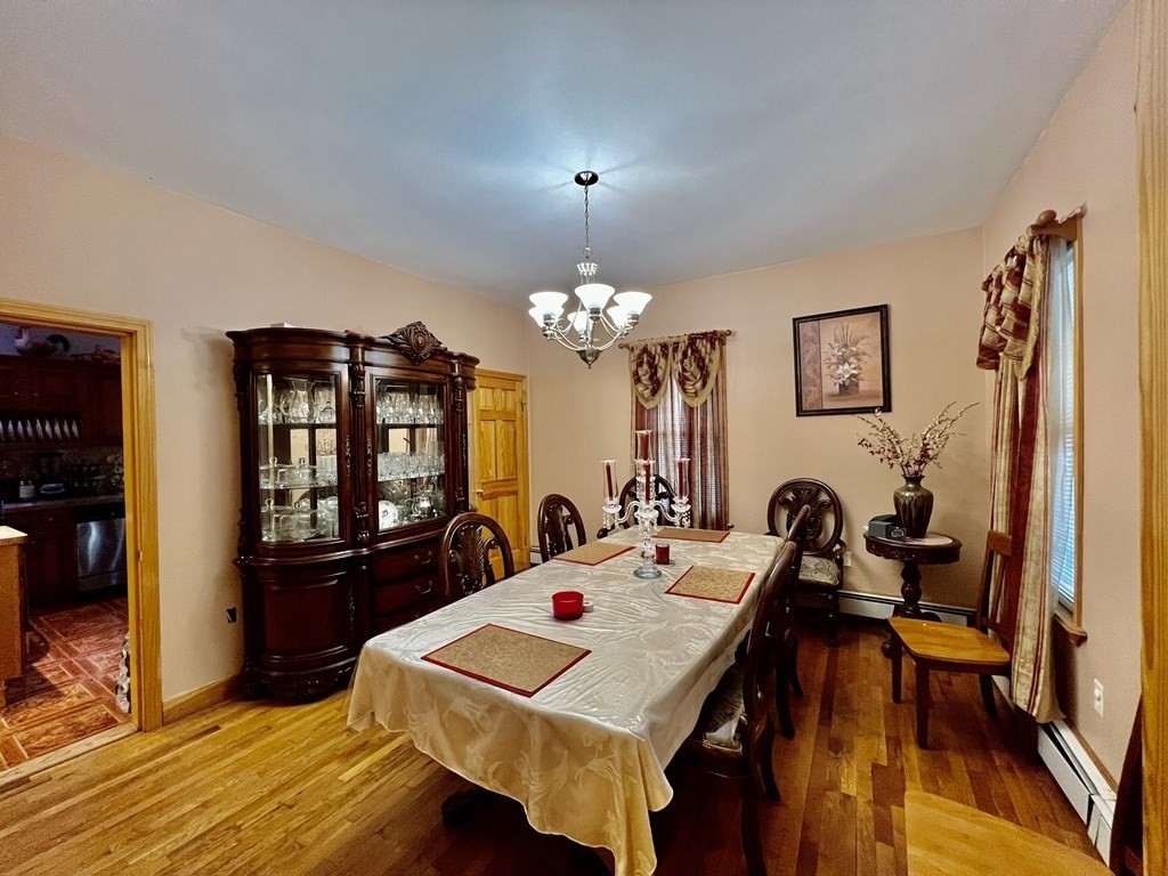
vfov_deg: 89.9
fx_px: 439
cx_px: 584
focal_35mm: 13
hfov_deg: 106.2
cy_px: 438
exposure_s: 1/60
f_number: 1.8
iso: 320
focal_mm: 1.57
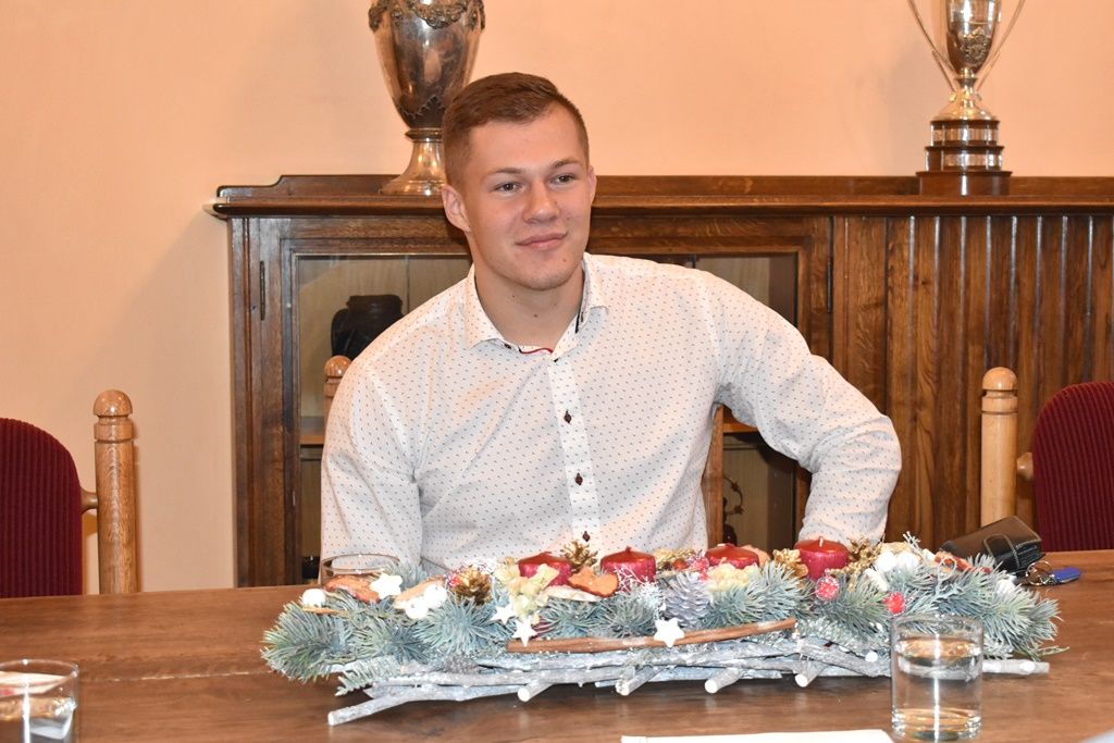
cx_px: 557
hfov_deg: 31.9
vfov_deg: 21.6
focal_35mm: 63
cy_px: 372
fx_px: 1950
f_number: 6.3
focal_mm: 42
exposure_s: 1/60
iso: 3200
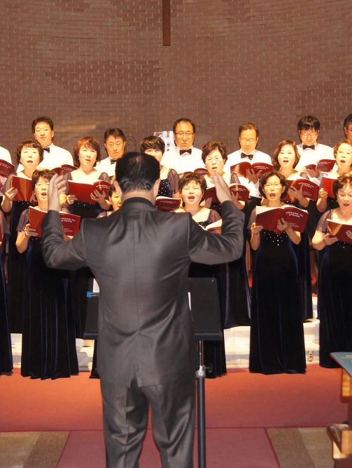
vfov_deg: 29.4
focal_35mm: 66
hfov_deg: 22.3
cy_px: 235
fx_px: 894
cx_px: 158
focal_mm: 30
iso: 1000
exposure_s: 1/60
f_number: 4.5
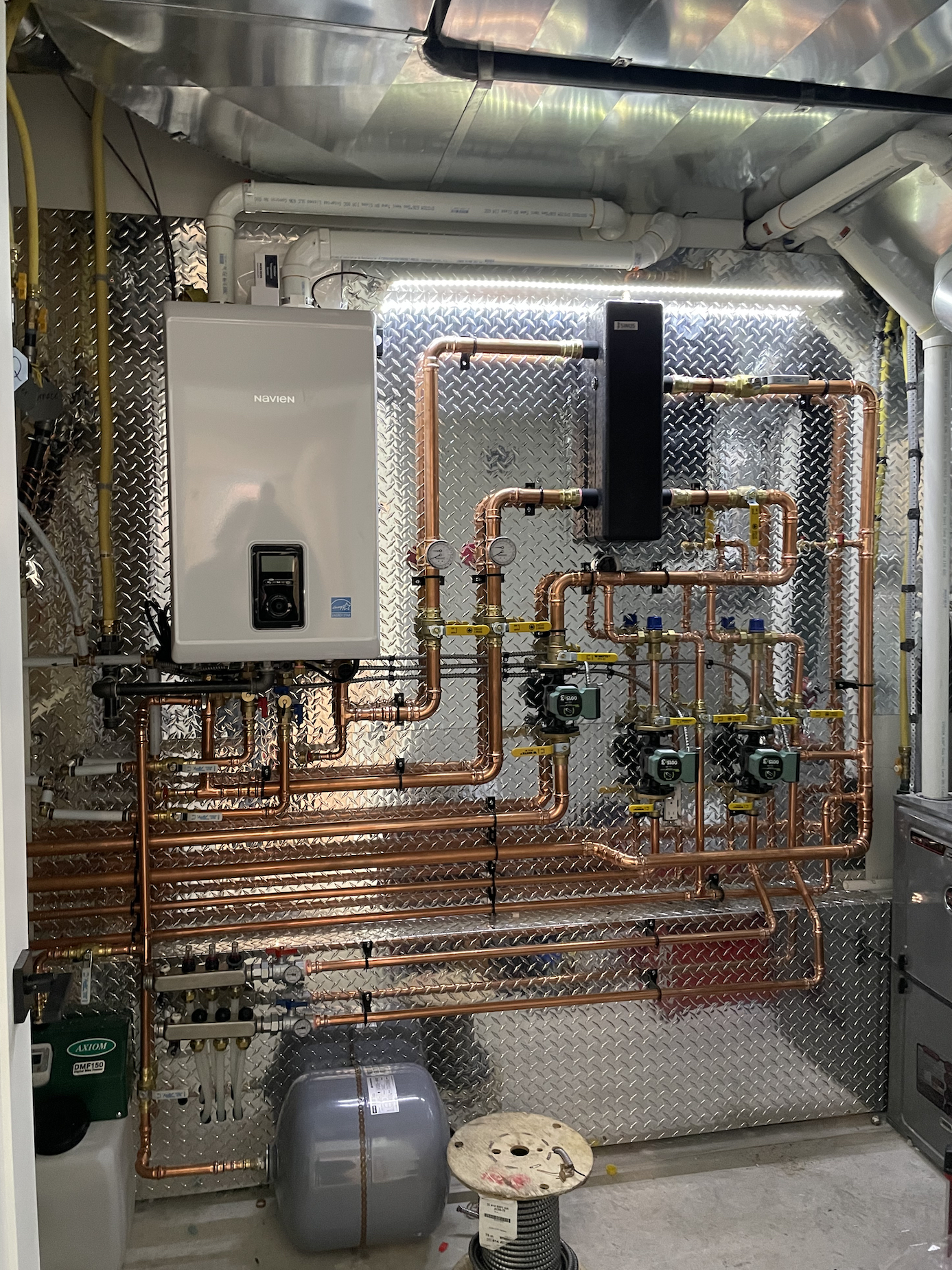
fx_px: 990
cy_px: 632
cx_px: 465
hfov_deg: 51.4
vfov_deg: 65.3
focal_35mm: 27
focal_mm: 4.2
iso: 500
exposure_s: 1/46
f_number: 1.6
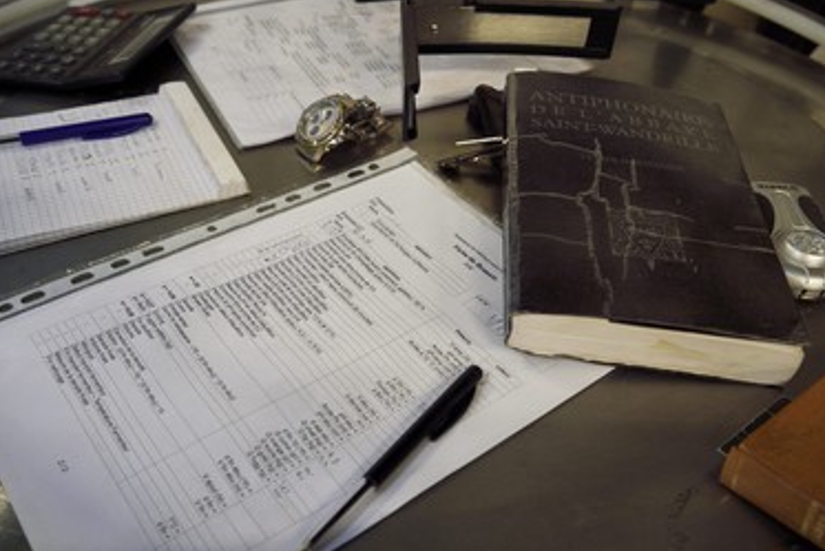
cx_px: 425
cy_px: 303
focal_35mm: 36
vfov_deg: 36.9
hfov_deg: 53.1
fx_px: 825
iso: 800
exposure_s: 1/60
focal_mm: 32
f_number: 7.1
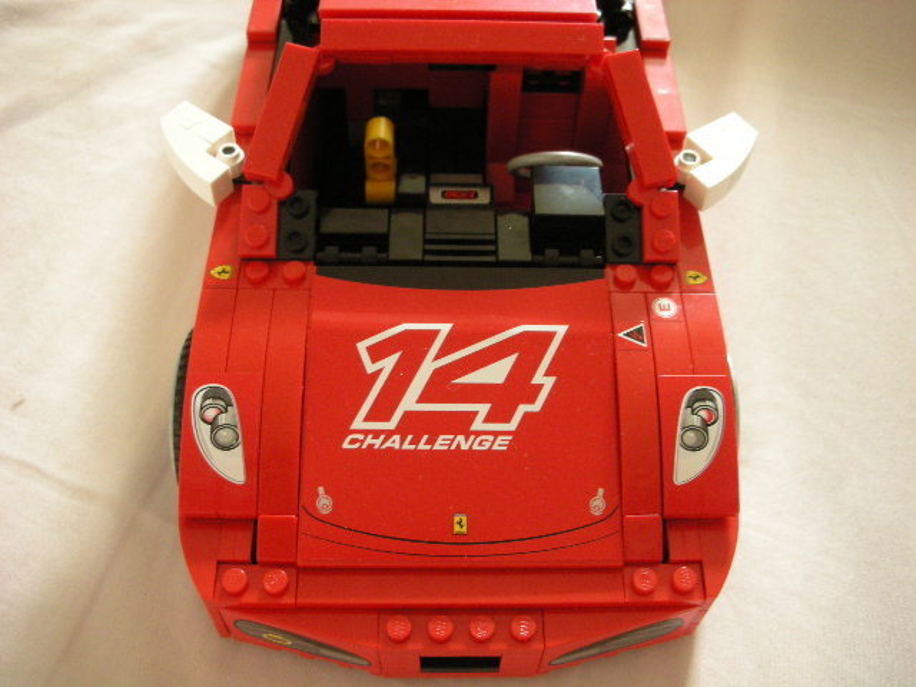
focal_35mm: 35
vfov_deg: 40.7
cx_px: 458
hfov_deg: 52.6
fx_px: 926
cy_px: 344
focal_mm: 5.8
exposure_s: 1/18.6
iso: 200
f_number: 2.8
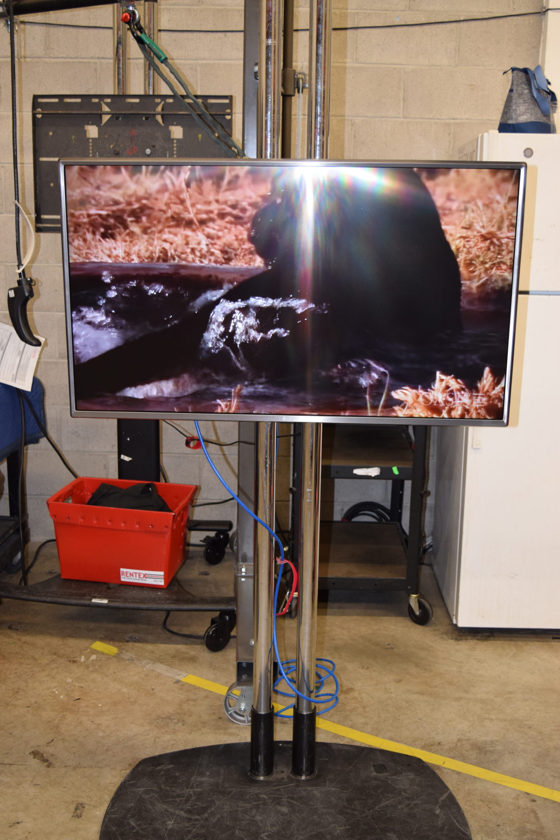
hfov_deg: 33.0
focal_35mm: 40
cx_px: 280
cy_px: 420
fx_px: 945
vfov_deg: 47.9
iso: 800
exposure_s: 1/80
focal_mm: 27
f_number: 4.5
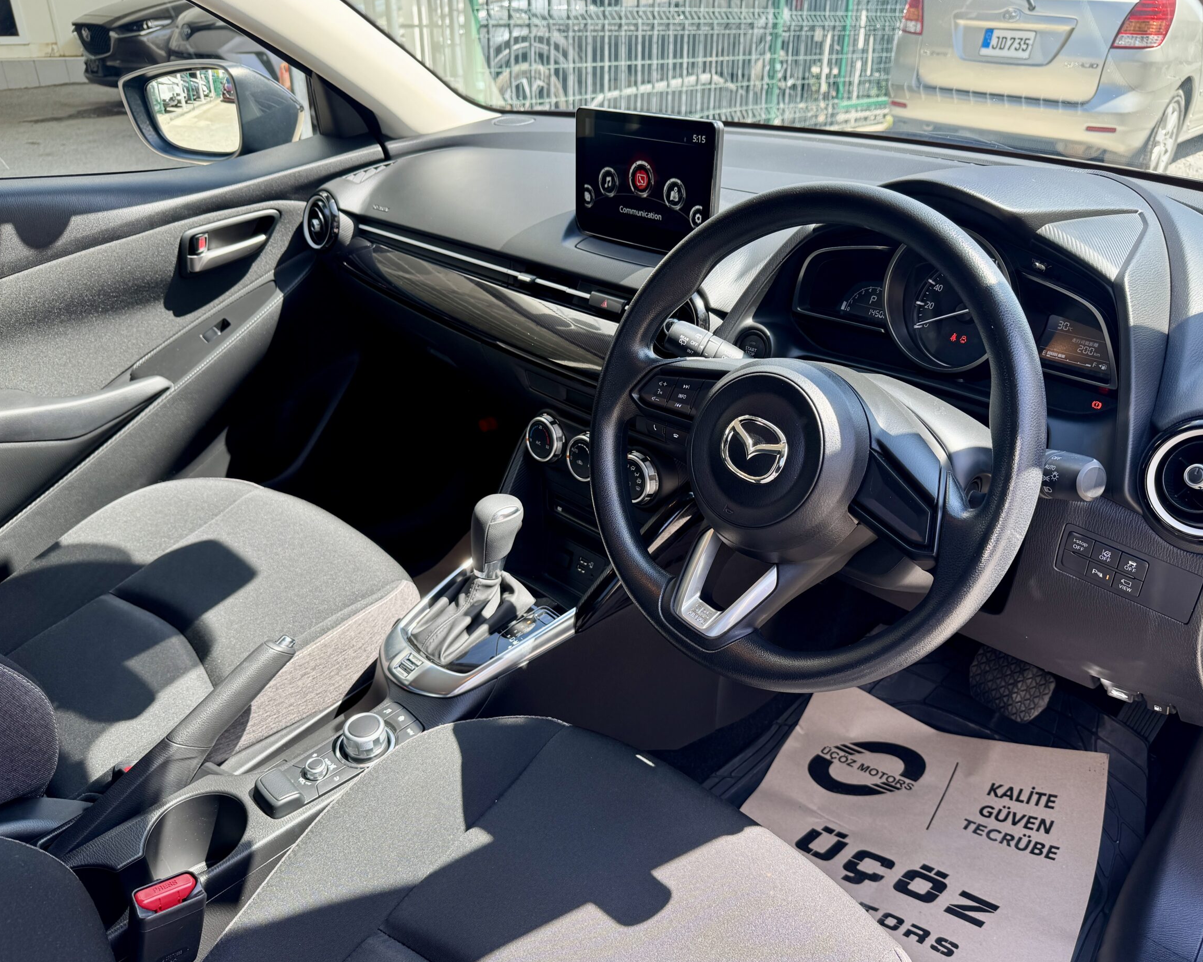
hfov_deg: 66.0
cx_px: 640
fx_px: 926
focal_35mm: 26
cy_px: 490
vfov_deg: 54.9
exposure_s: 1/278
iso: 80
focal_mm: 6.76
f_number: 1.78
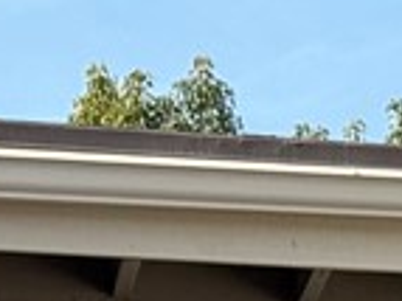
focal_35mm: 343
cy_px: 1032
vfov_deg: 4.1
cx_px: 815
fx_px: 3980
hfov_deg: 5.6
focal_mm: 6.76
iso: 80
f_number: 1.78
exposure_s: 1/4329
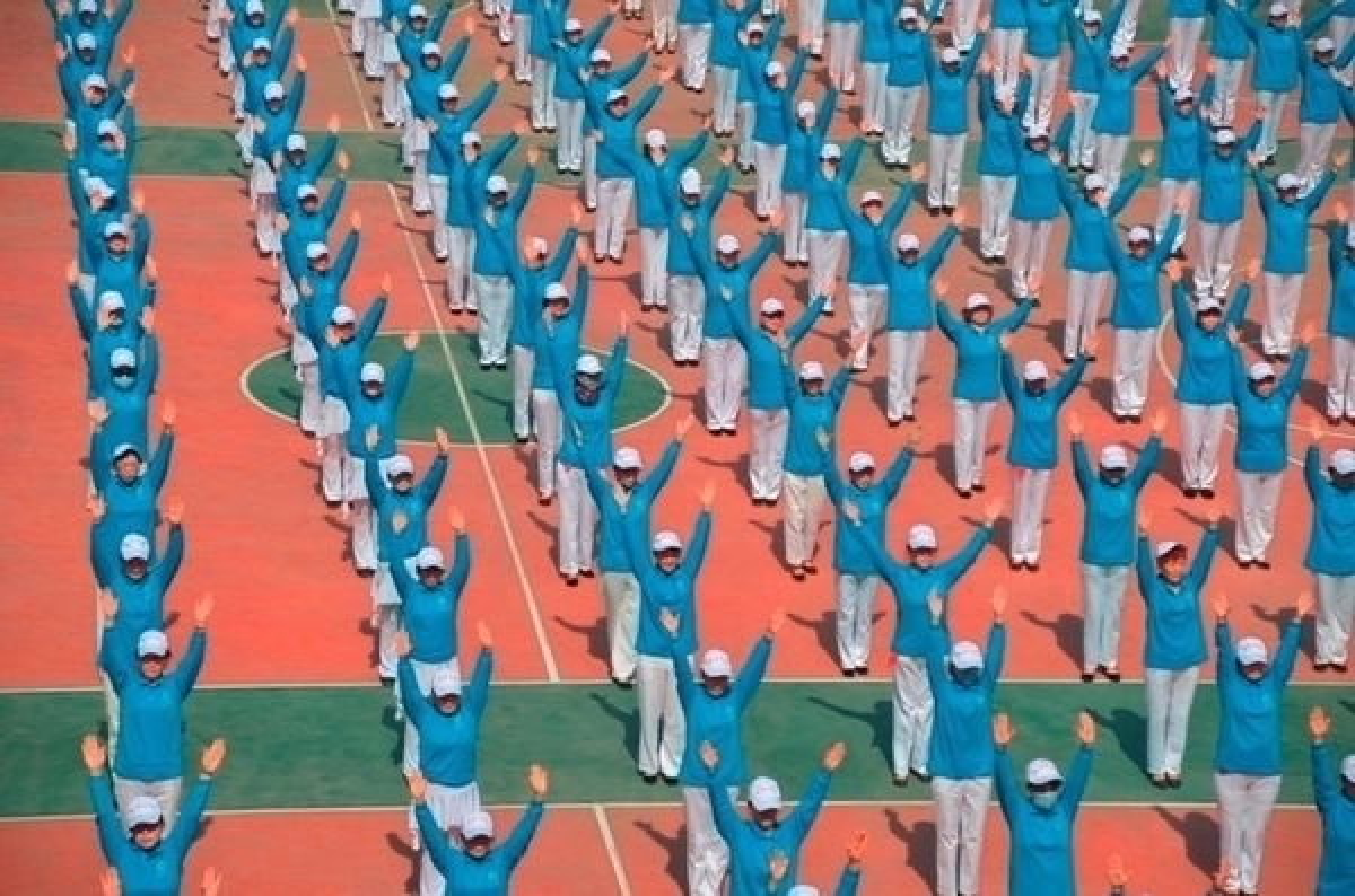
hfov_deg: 18.2
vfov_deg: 12.1
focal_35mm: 112
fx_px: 4224
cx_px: 678
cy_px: 448
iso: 180
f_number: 5.3
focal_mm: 75
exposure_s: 1/1600
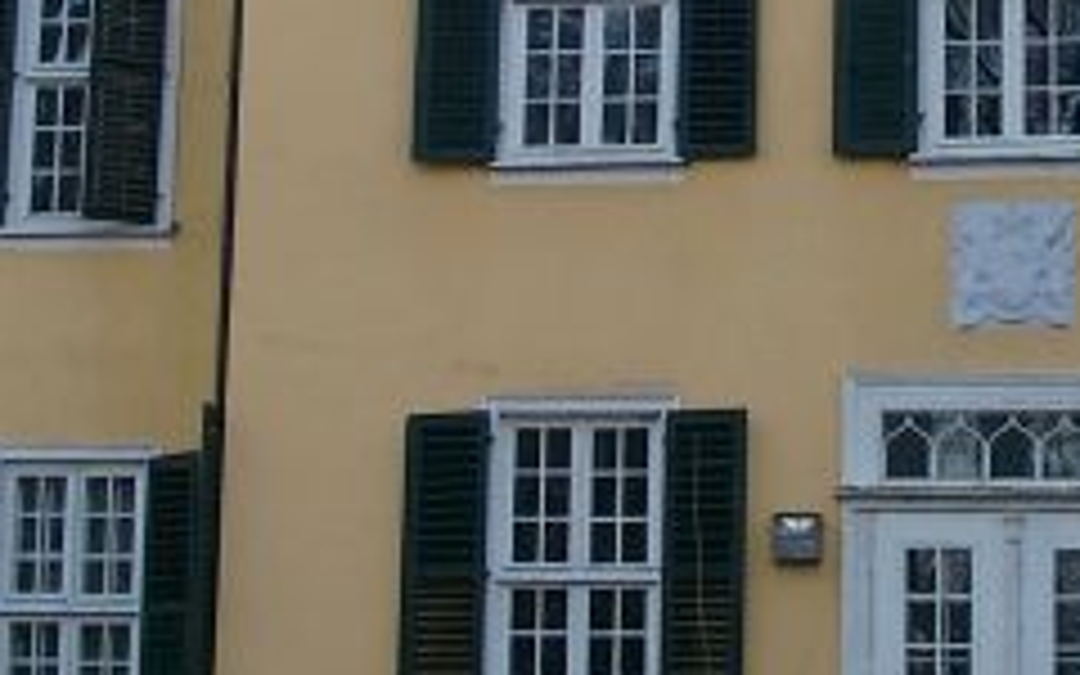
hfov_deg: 17.3
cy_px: 54
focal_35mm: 120
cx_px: 788
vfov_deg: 10.8
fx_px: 3532
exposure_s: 1/106
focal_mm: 7.13
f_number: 2.8
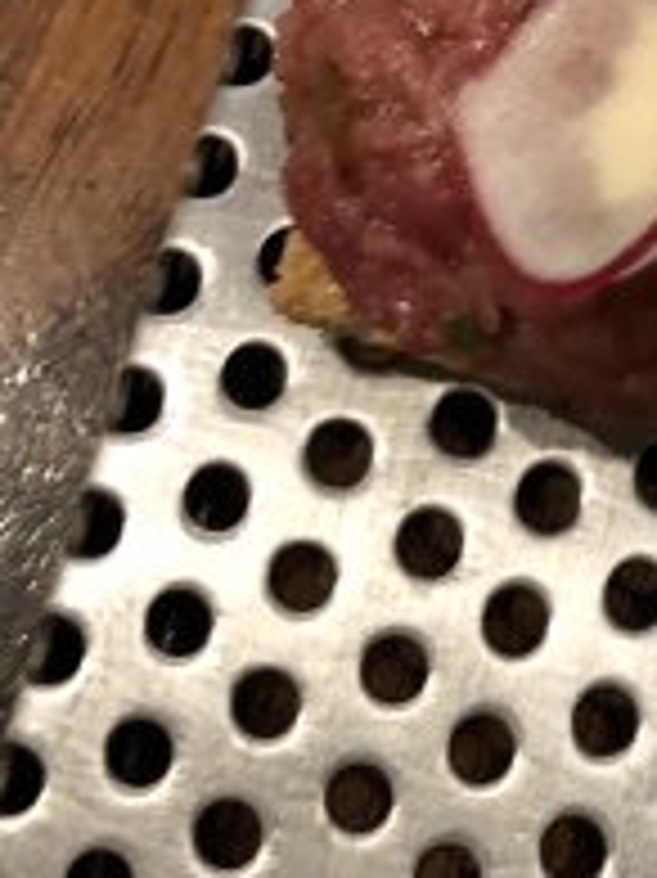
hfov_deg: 15.9
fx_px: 2229
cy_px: 95
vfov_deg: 21.8
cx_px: 853
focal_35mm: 88
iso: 125
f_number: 1.8
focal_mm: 3.99
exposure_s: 1/4
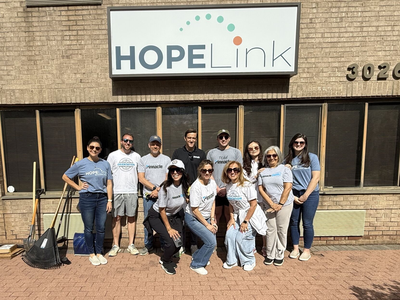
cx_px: 200
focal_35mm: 14
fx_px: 162
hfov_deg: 102.1
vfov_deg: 85.7
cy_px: 150
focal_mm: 2.22
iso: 50
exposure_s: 1/2611
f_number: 2.2
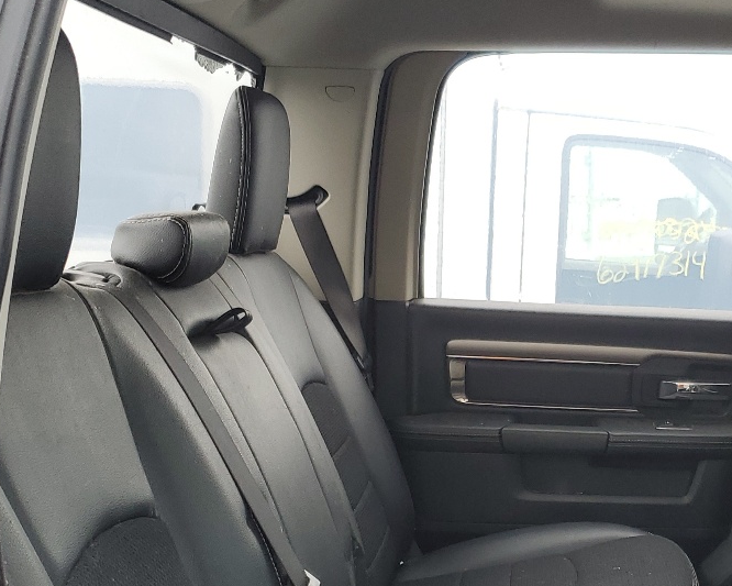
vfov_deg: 24.5
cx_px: 555
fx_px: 1322
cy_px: 488
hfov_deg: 30.4
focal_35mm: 61
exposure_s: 1/200
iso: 50
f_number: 1.5
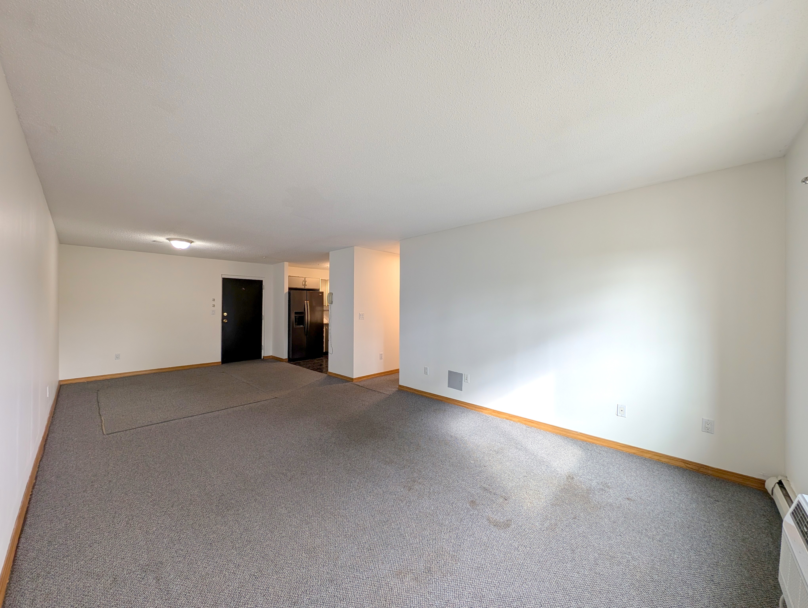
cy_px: 304
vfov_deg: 94.6
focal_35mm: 12
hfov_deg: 110.5
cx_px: 404
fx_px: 280
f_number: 1.95
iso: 37
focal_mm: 2.23
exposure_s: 1/31.8
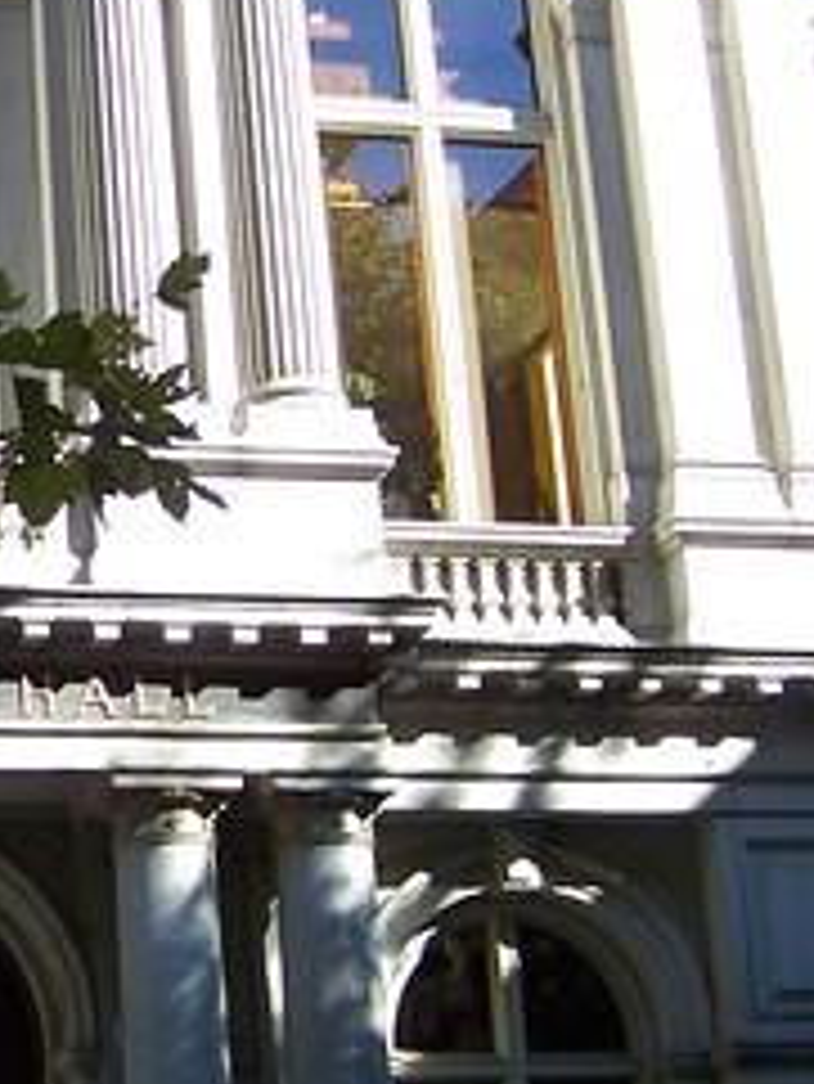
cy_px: 508
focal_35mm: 101
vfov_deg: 19.4
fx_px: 3164
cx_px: -79
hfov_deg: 14.3
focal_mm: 6.3
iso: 80
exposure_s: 1/200
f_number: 2.8
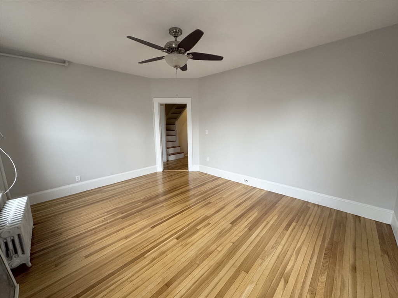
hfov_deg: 102.1
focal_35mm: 14
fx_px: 161
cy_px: 149
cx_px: 199
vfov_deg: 85.7
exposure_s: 1/99
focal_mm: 2.22
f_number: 2.2
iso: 250
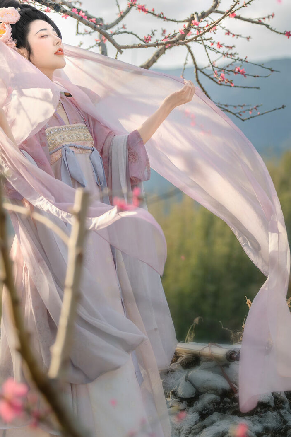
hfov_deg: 13.3
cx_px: 114
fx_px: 1249
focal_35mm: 103
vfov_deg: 19.8
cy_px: 167
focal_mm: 70
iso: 50
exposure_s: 1/500
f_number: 2.8
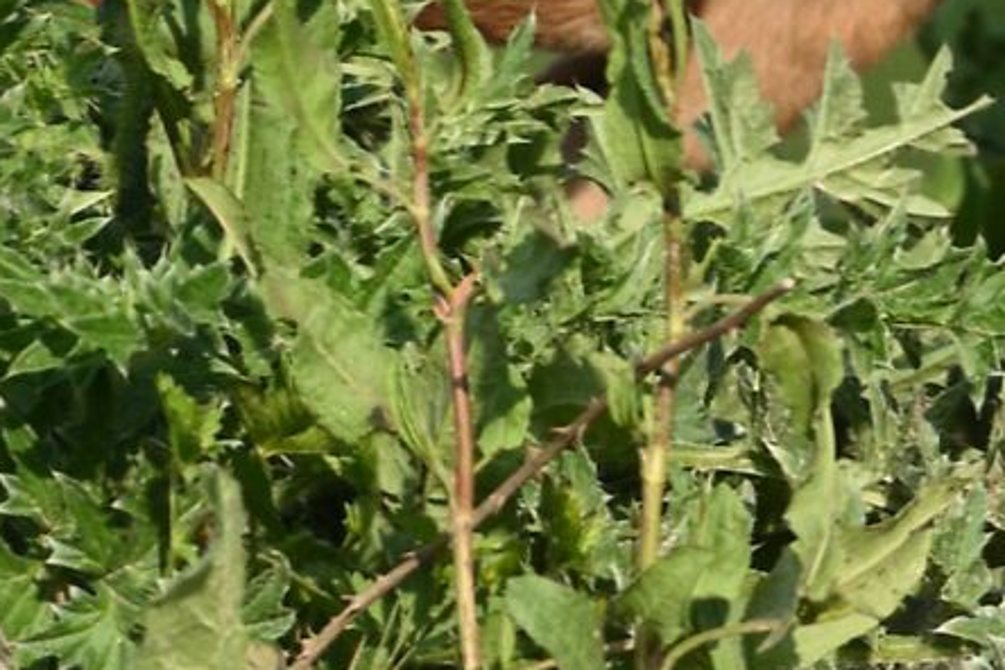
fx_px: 105600
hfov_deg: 0.5
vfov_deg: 0.4
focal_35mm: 3783
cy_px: -703
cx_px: 2345
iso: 1400
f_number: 8
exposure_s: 1/2500
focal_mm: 700
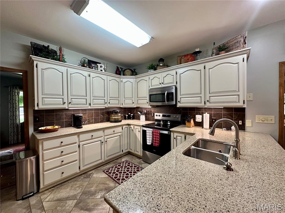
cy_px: 106
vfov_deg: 85.7
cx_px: 142
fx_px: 115
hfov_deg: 102.1
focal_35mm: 14
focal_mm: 2.22
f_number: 2.2
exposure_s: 1/60
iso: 200
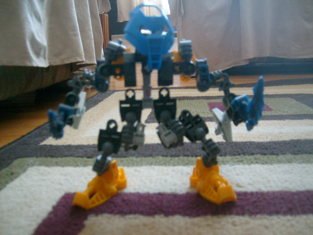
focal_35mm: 35
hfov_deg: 52.6
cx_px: 156
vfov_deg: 40.7
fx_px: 316
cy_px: 118
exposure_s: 1/10
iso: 200
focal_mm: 5.8
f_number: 2.8
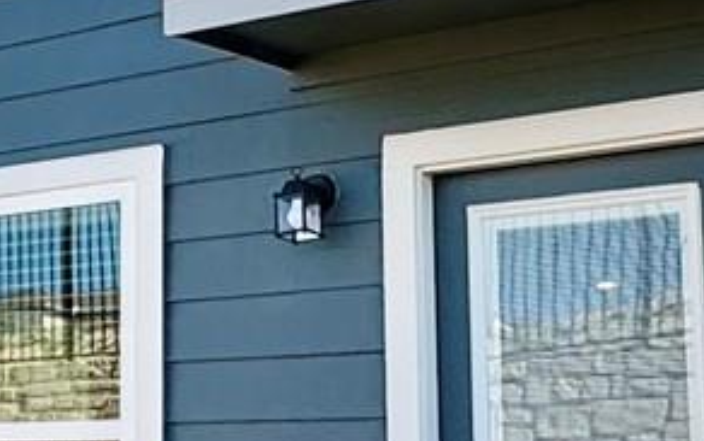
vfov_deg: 12.6
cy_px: 169
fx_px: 1997
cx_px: -258
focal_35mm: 104
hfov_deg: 18.4
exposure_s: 1/1370
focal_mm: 2.22
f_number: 2.2
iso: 40
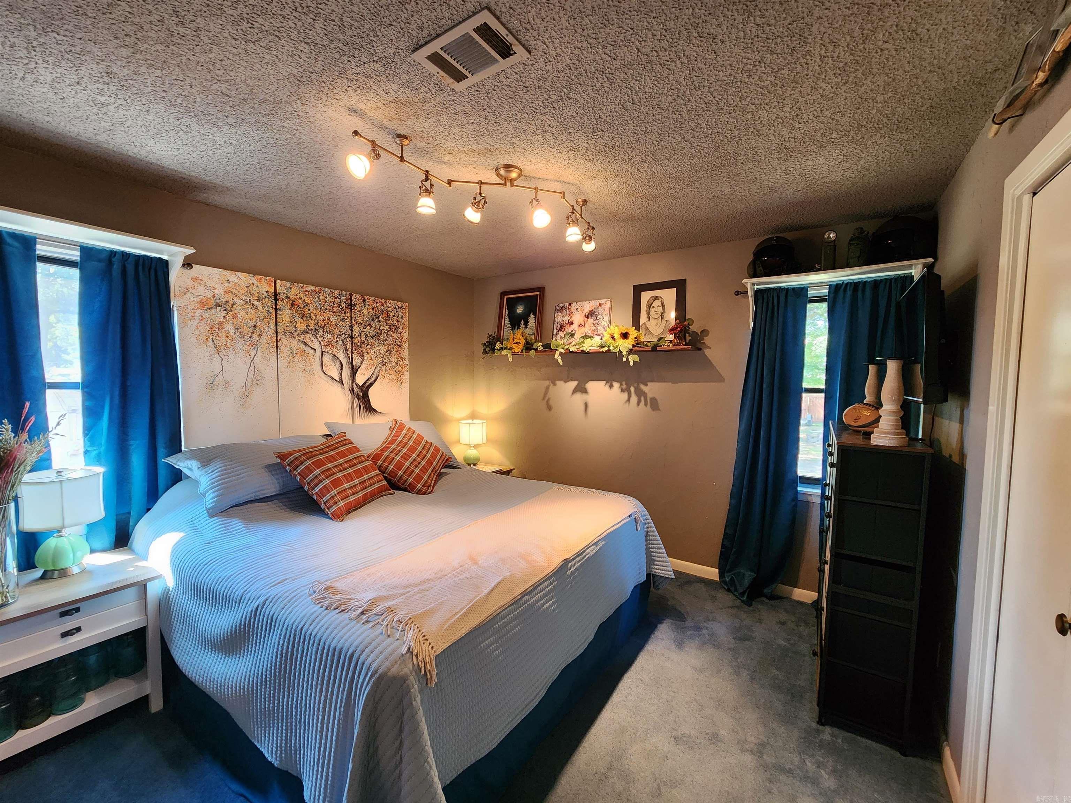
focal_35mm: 13
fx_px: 402
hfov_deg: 106.2
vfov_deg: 89.9
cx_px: 536
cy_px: 402
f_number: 2.2
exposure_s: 1/40
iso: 320
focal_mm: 2.2
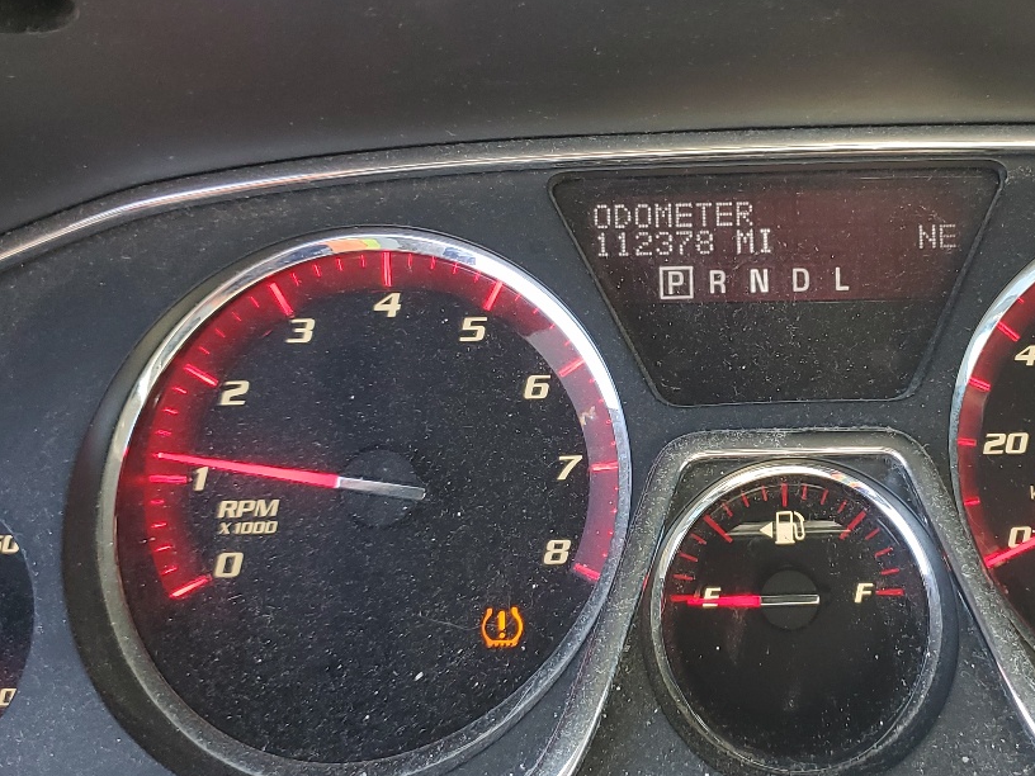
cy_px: 430
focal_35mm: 51
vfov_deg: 28.5
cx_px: 750
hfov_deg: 36.8
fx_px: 1525
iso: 58
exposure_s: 1/120
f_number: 1.5
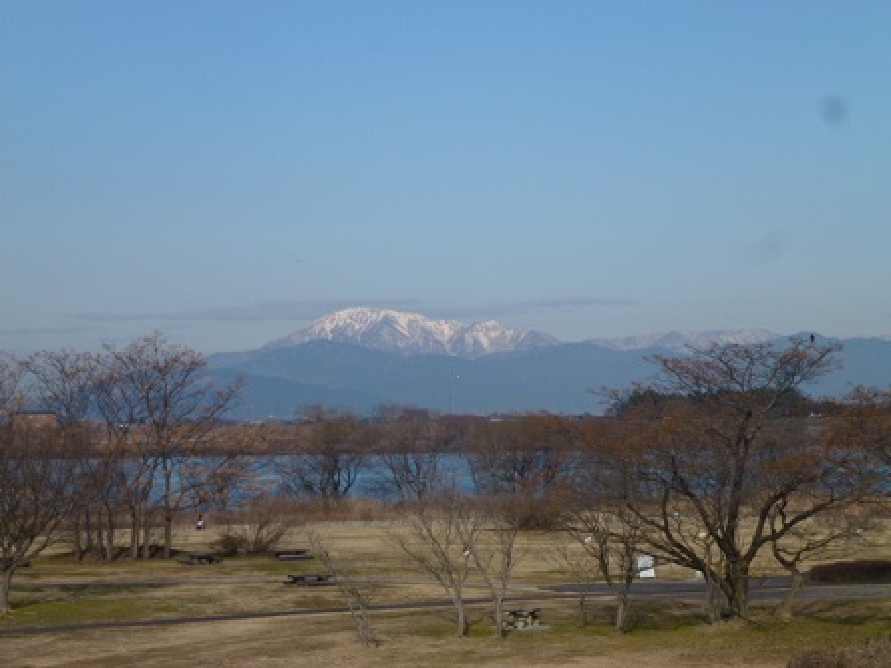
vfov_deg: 14.2
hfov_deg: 18.9
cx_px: 446
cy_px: 334
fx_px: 2677
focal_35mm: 104
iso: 100
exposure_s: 1/640
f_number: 5
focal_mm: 18.7
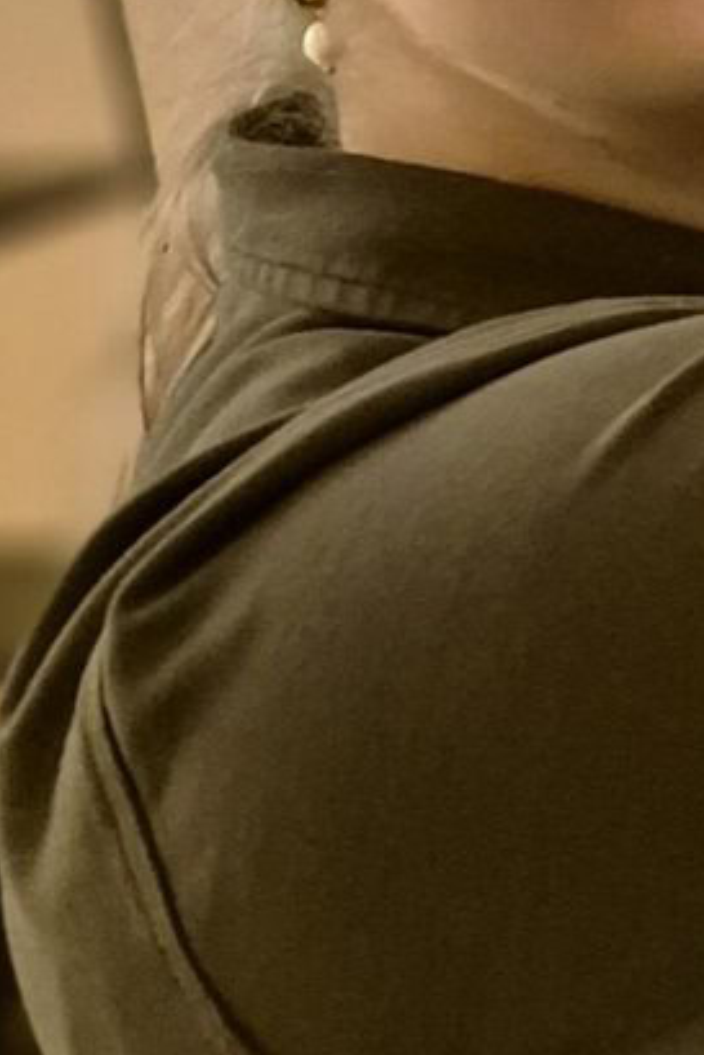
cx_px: 1926
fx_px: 3429
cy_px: 212
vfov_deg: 17.3
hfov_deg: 9.7
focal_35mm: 117
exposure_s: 1/50
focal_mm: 5.4
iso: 1250
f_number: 1.8
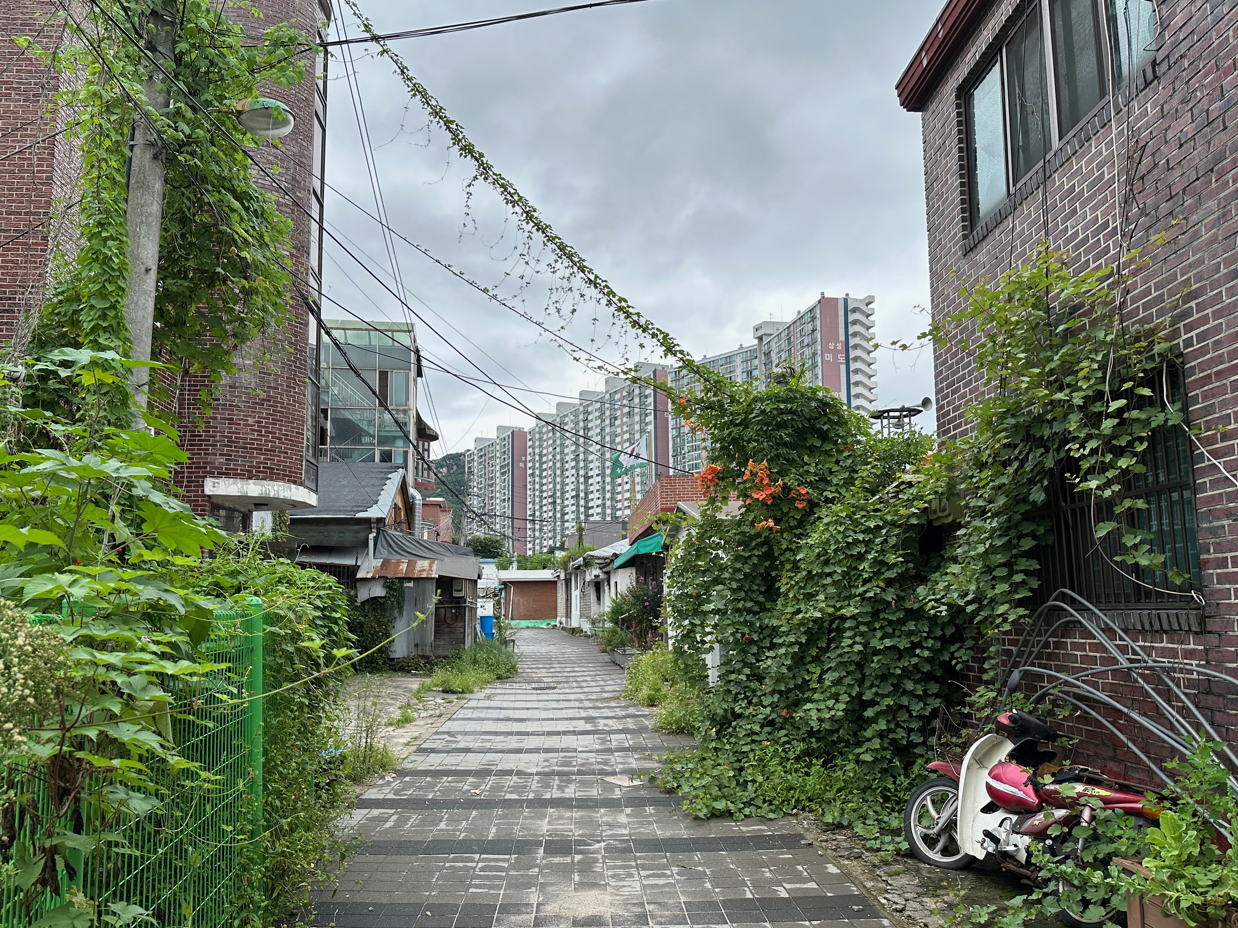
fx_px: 930
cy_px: 497
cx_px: 588
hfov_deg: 67.3
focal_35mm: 26
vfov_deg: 53.0
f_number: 1.78
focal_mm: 6.86
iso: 80
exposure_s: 1/2525
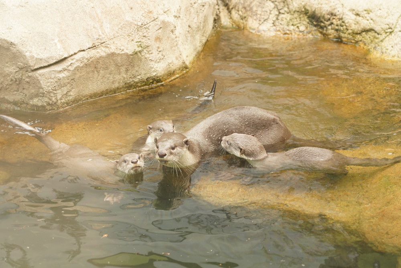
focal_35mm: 105
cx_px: 200
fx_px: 1170
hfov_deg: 19.5
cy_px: 134
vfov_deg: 13.0
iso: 2000
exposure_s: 1/640
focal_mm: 105
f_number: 5.6
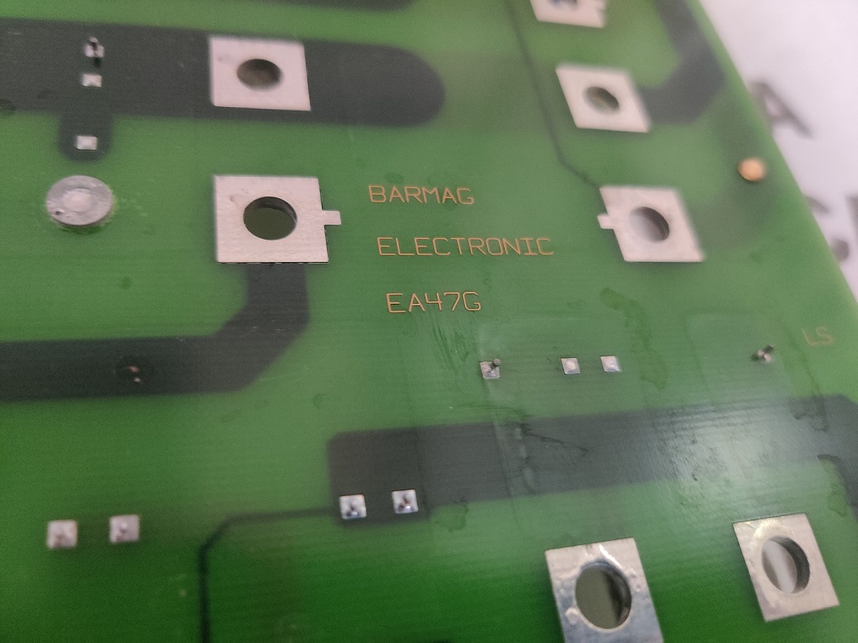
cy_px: 322
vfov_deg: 51.4
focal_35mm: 27
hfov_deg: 65.3
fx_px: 669
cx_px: 429
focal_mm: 4.75
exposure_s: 1/20
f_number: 1.65
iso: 1600
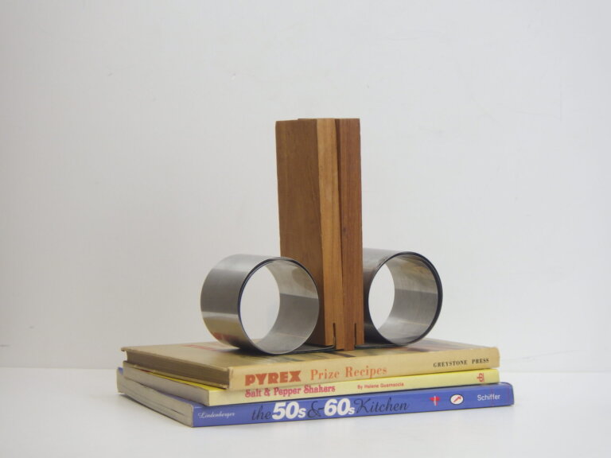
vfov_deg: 15.7
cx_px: 306
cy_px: 229
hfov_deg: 20.9
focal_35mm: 94
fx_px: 1659
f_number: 5
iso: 125
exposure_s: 1/25
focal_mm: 16.7
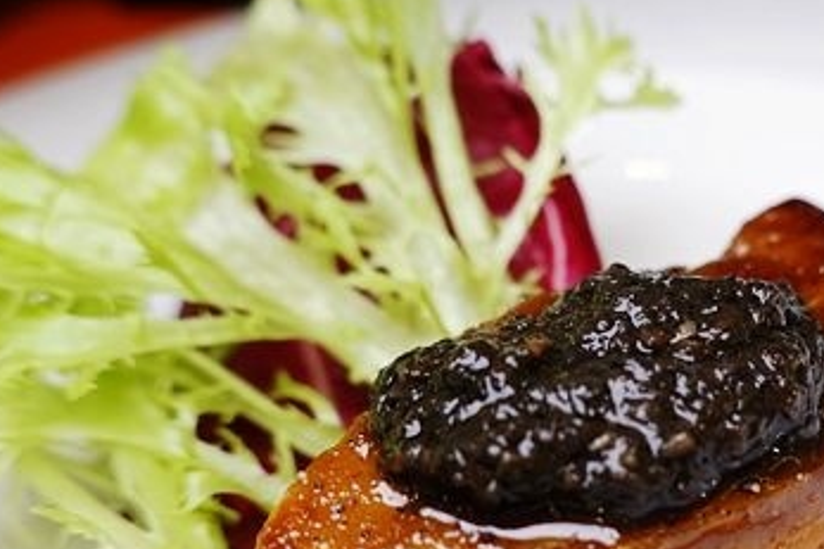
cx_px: 603
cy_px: 379
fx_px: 1029
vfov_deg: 29.6
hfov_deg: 42.5
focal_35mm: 45
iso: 125
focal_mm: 9
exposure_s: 1/40
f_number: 2.8
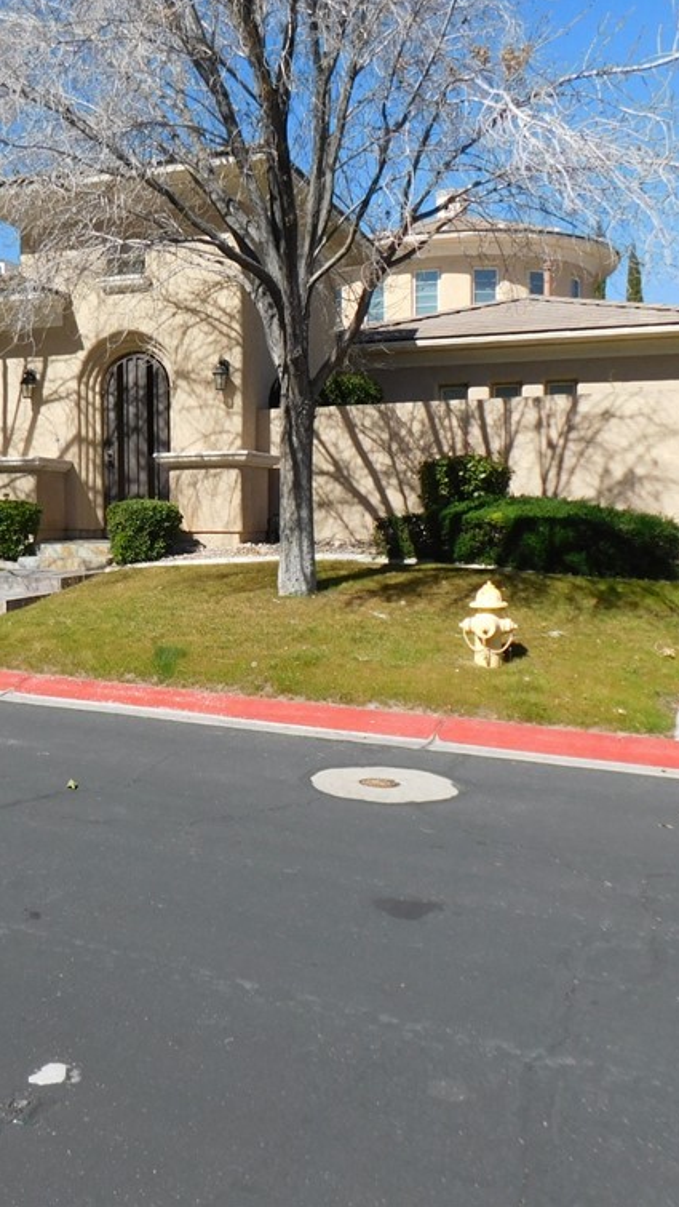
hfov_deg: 34.2
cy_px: 598
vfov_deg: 58.0
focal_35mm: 34
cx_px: 203
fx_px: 1088
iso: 125
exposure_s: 1/500
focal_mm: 4
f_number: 6
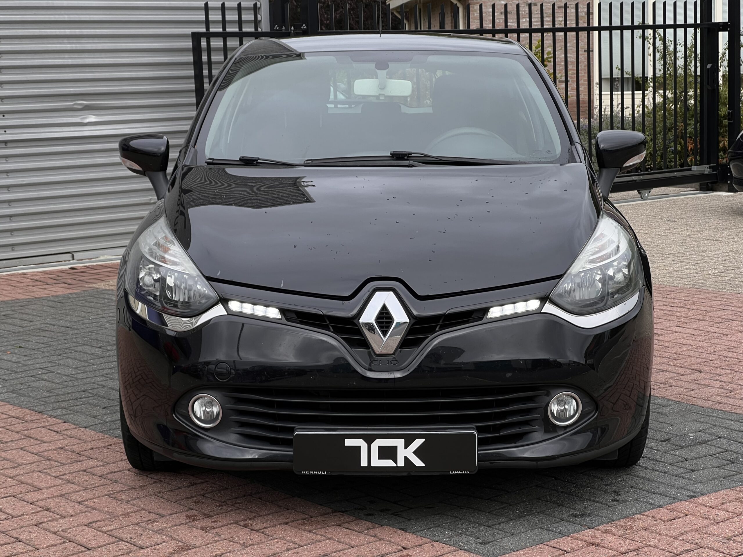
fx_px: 1653
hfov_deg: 25.3
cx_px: 372
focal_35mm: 77
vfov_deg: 19.1
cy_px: 278
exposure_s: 1/218
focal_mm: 9
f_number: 2.8
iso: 32
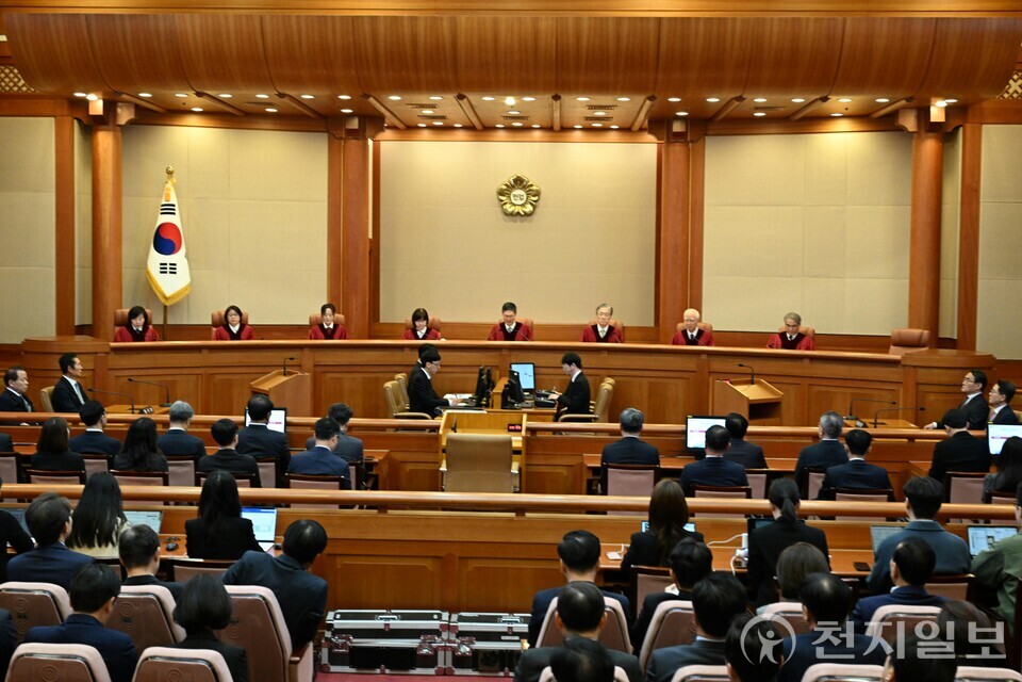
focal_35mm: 43
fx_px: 1221
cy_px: 341
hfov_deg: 45.4
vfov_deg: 31.2
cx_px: 511
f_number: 5
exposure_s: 1/161
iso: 3200
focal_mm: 43
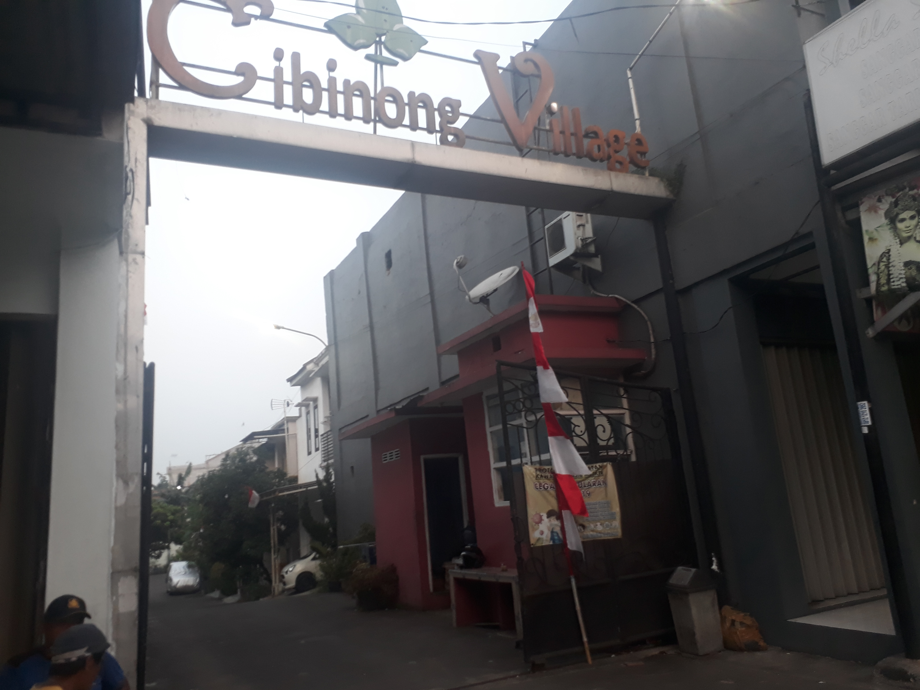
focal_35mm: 27
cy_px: 345
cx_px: 460
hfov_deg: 65.3
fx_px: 718
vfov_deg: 51.4
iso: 64
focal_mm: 3.6
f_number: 1.9
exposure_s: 1/33
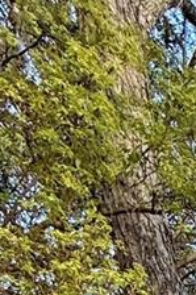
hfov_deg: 12.2
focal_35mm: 78
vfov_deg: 17.7
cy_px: 599
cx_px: 524
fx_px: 638
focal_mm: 2.22
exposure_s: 1/486
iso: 64
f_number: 2.2
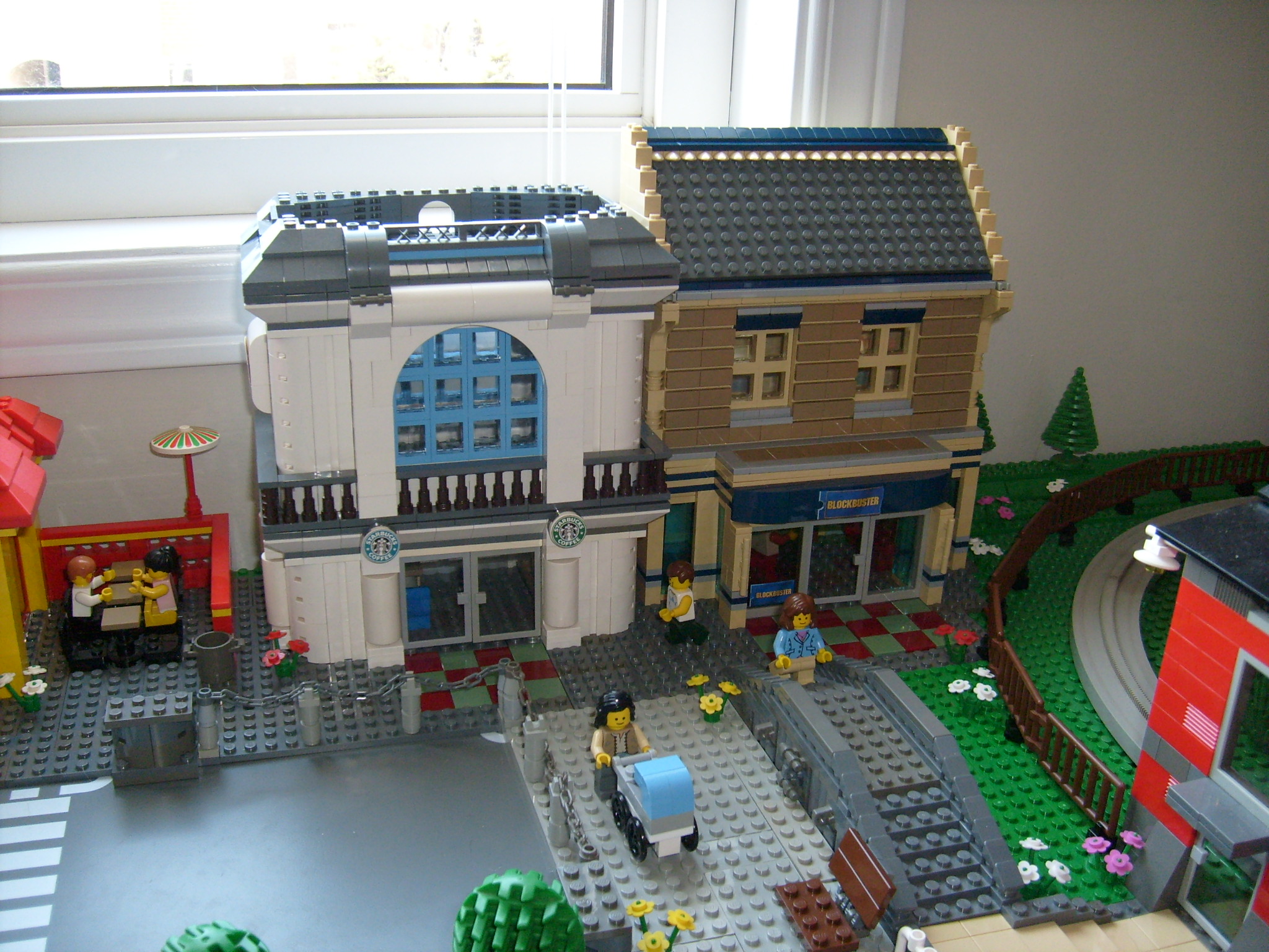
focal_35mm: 35
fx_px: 1283
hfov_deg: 52.6
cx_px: 634
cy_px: 476
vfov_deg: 40.7
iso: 100
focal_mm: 5.8
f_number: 2.8
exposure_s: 1/45
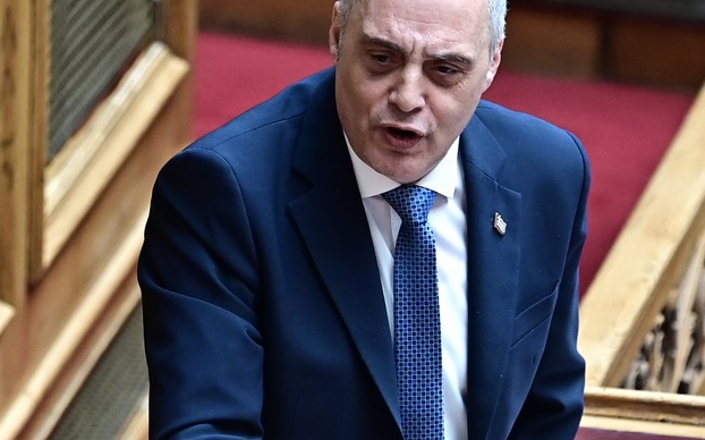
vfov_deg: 2.7
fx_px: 9333
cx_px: 440
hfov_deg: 4.3
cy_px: 327
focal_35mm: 486
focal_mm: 165
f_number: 3.2
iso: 1600
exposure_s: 1/640
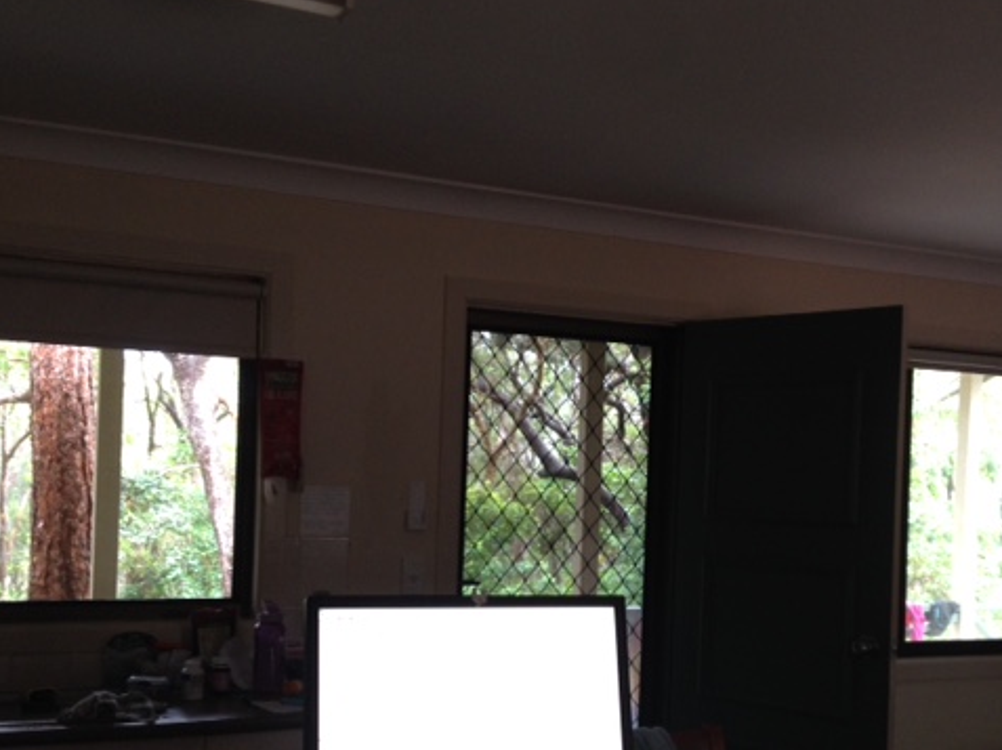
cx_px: 584
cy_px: 481
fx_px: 1359
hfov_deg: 40.3
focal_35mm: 47
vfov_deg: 30.7
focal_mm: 4.28
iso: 80
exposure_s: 1/20
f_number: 2.4
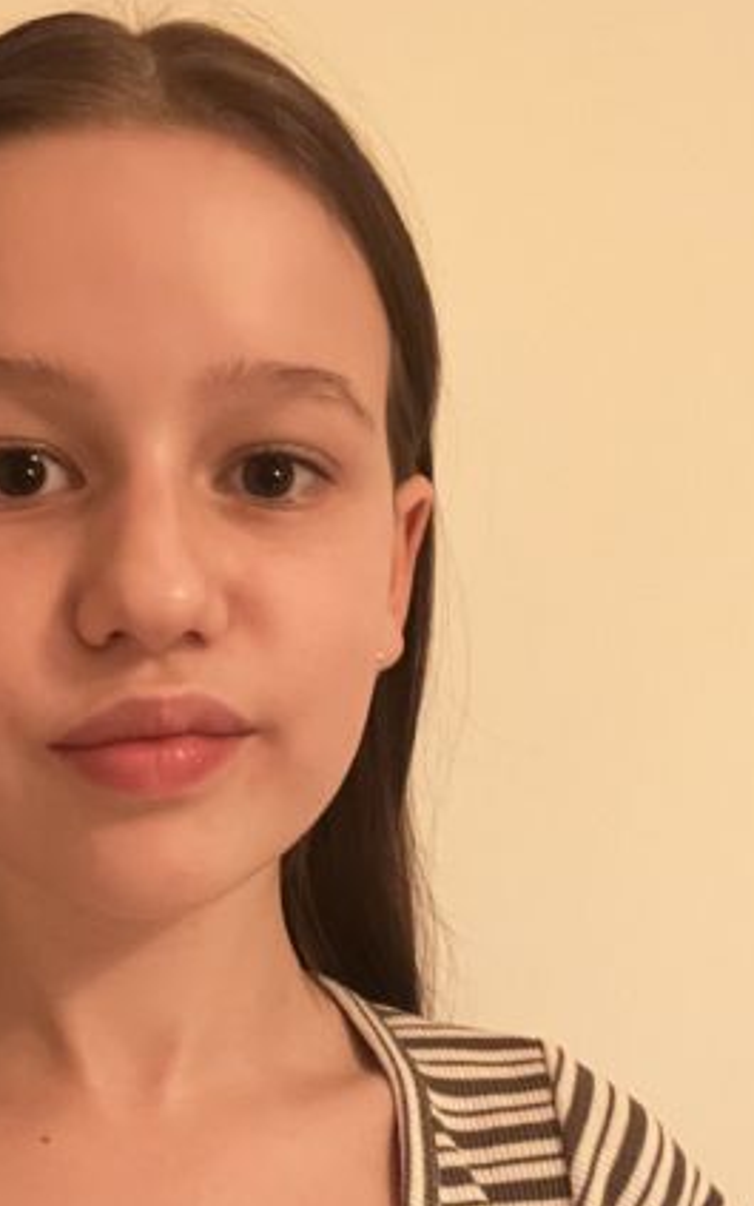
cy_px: 774
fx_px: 1480
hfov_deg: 28.1
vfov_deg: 43.9
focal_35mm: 45
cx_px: 162
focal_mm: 2.71
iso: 1250
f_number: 2.2
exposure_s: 1/14
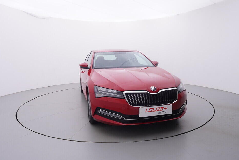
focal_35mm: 25
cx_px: 115
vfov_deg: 52.1
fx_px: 163
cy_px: 77
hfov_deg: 72.5
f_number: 5
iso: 200
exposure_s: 1/80
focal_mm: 15
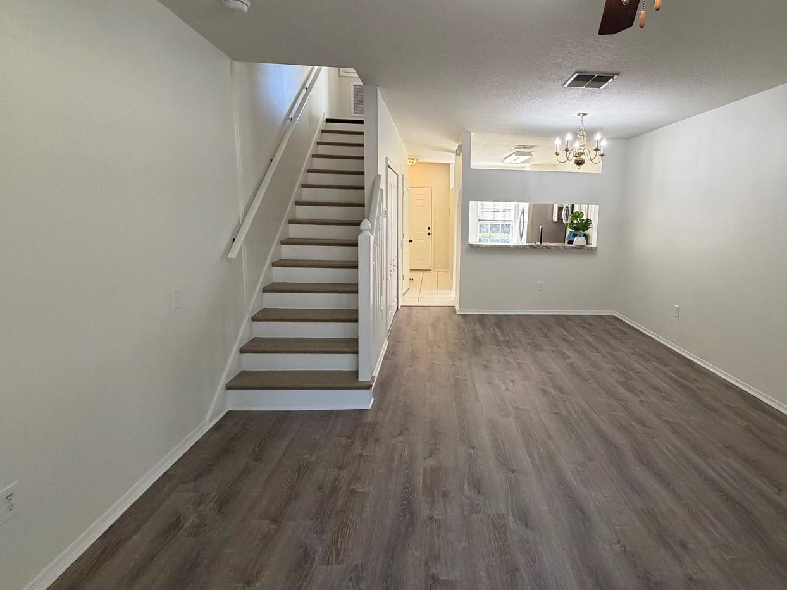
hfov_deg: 86.7
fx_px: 409
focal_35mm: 18
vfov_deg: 71.5
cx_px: 469
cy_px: 270
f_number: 2.2
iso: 250
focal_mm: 2.22
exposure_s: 1/120
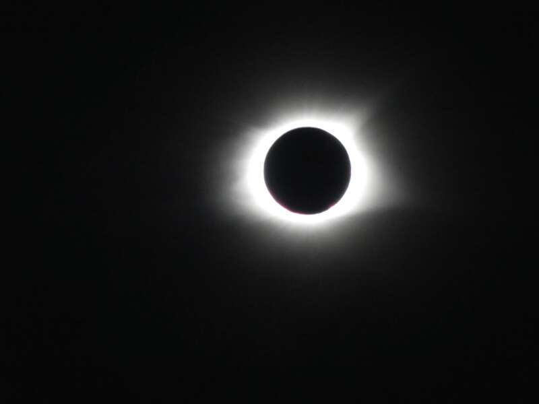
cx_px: 270
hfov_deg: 3.3
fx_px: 9343
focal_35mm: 600
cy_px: 202
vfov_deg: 2.5
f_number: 6.1
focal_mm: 107.5
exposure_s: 1/100
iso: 1600
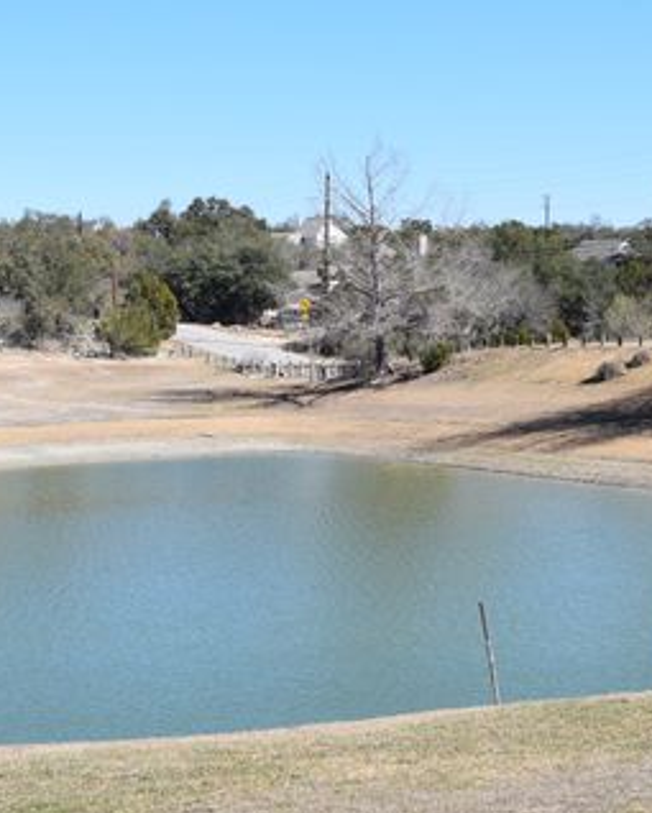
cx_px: 136
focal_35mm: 84
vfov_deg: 22.7
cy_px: 398
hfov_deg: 18.2
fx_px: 2023
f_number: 10
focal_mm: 38
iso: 200
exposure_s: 1/400
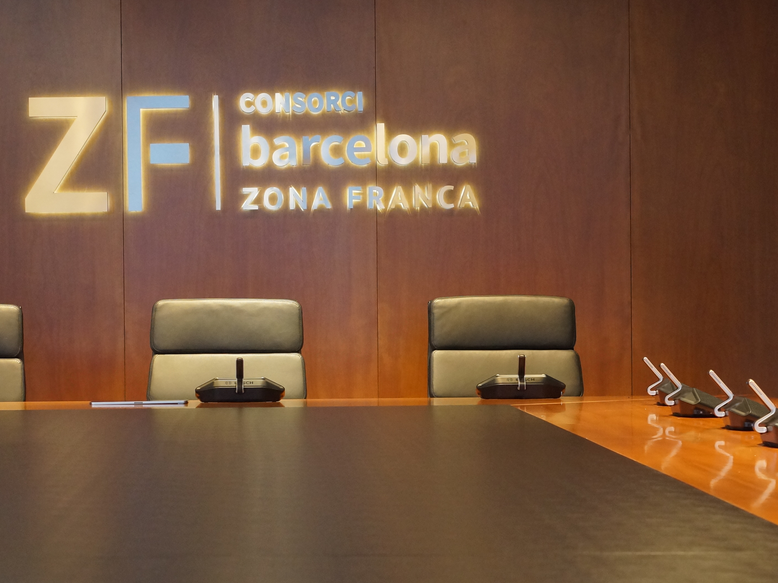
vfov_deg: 11.8
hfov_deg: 15.6
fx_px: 2832
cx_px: 248
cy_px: 354
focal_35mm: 126
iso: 1600
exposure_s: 1/50
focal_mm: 50
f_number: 6.3
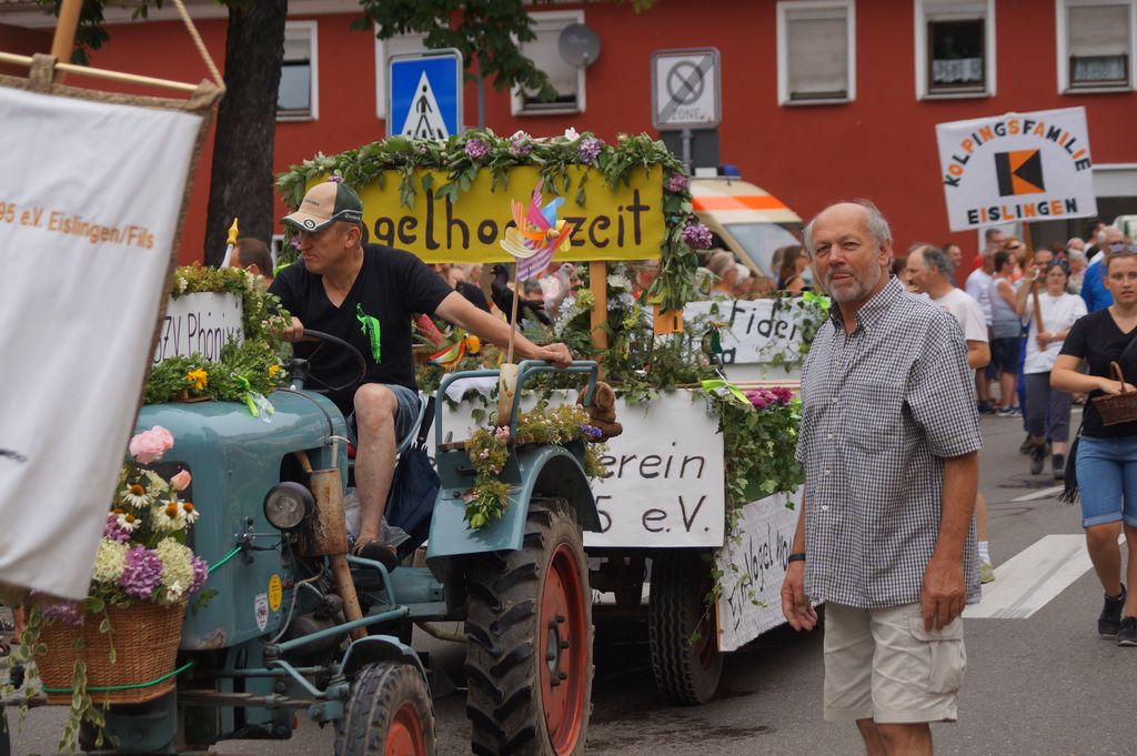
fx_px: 2840
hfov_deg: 22.6
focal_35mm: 90
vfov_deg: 15.2
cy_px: 378
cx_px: 568
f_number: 4.5
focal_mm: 60
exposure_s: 1/320
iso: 100
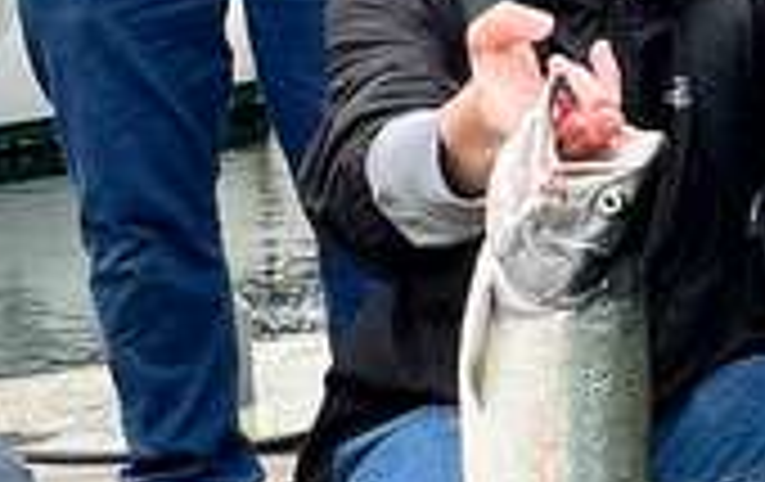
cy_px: -131
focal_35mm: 97
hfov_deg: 19.0
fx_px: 2026
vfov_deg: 13.1
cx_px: 1112
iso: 32
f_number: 1.8
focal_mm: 1.57
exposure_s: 1/266
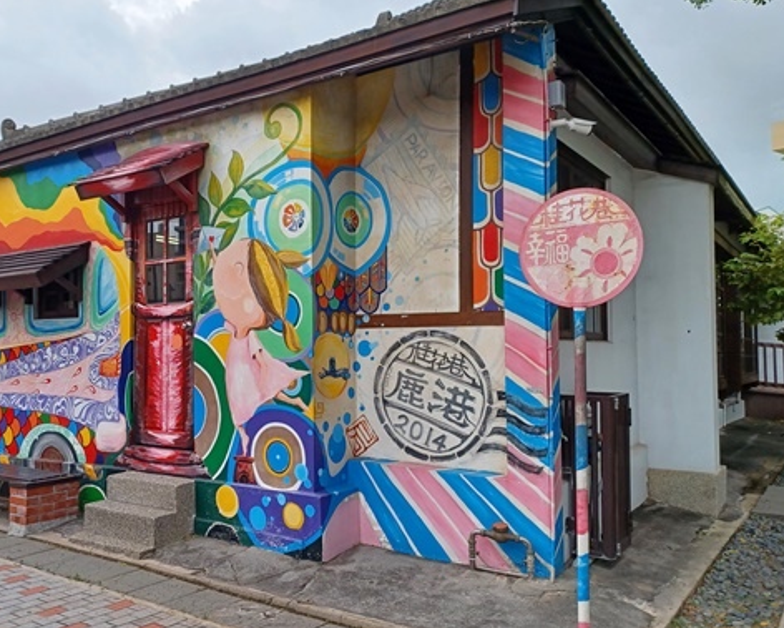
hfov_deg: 56.5
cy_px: 319
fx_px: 720
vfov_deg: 47.1
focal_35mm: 31
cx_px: 299
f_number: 1.8
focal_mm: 4.6
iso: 40
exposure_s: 1/120
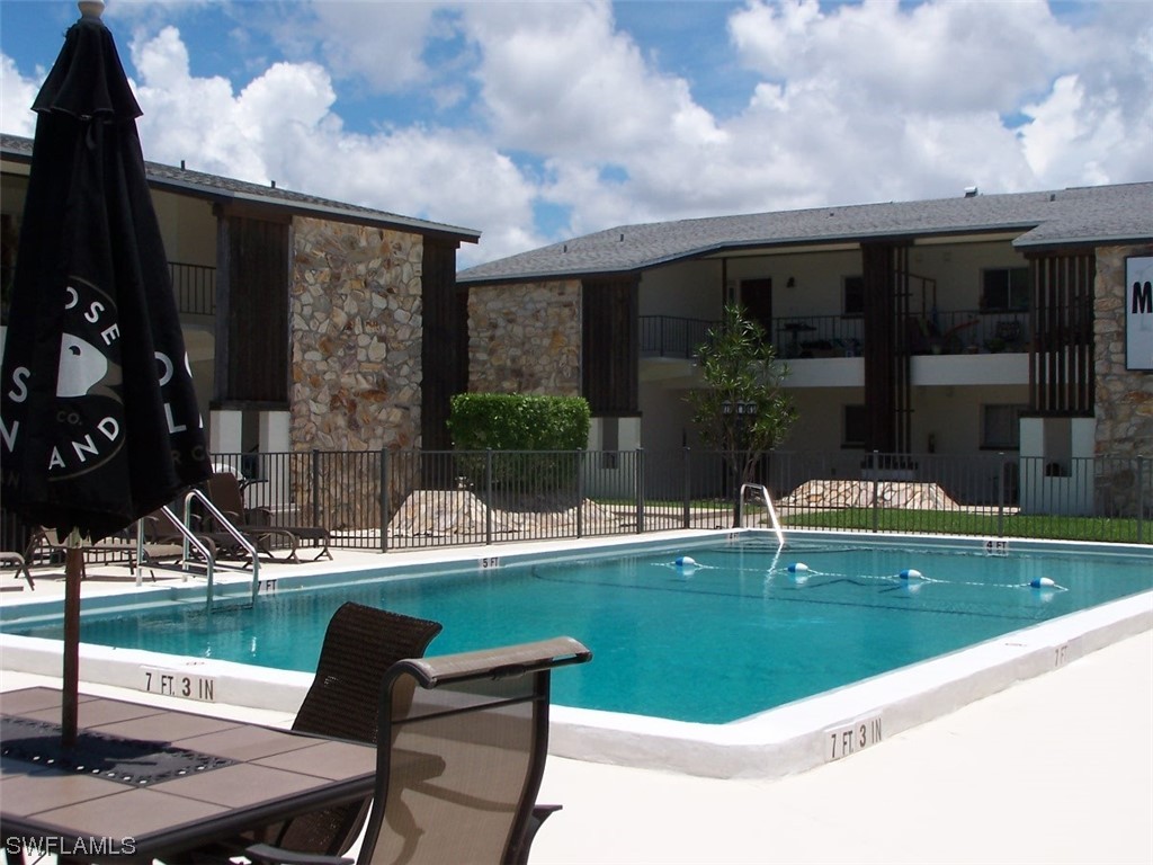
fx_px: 1699
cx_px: 576
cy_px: 432
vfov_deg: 28.6
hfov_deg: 37.5
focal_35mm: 51
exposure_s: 1/750
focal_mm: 8.5
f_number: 5.6
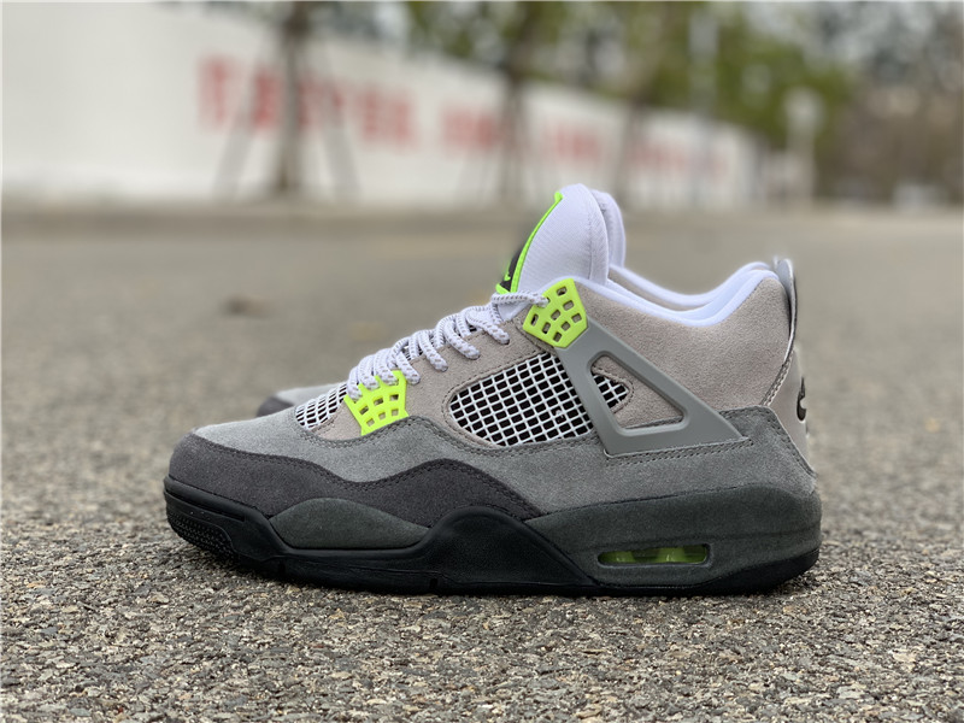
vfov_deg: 28.0
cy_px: 362
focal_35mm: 52
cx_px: 482
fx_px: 1448
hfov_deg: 36.8
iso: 16
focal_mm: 6
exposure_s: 1/122
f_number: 2.4
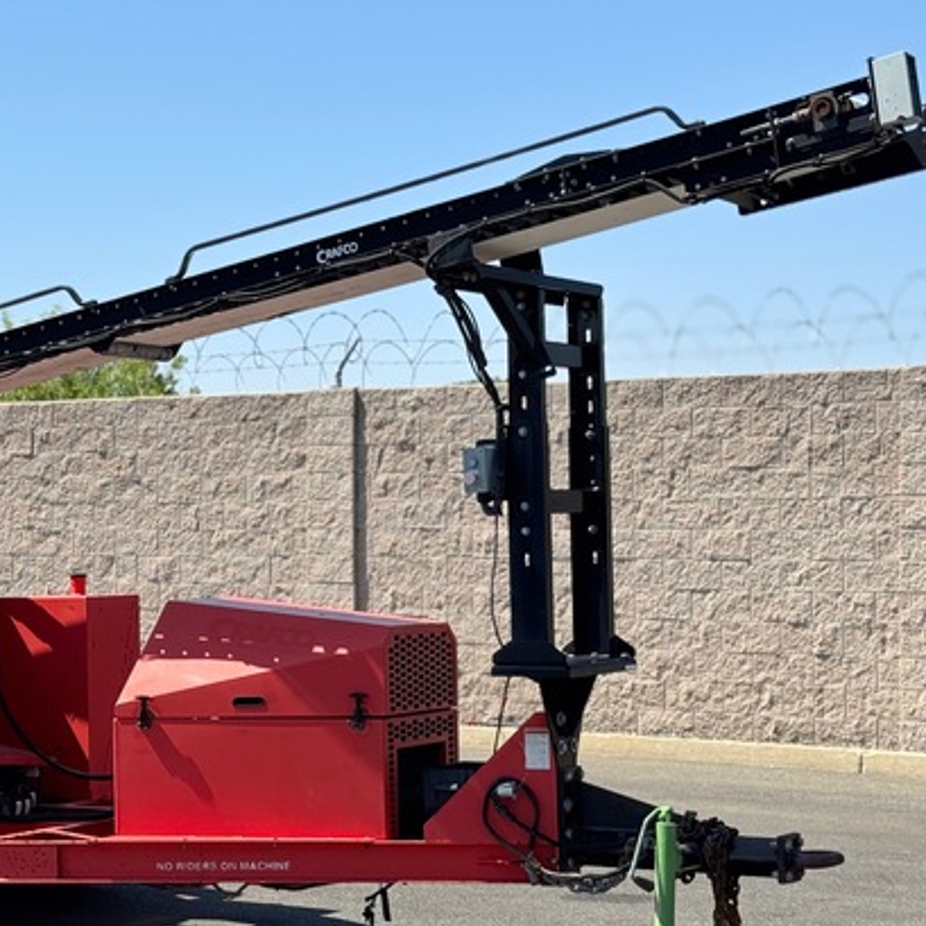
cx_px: 174
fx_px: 2451
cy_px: 499
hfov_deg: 21.1
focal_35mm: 81
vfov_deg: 21.4
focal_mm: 6.76
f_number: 1.78
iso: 64
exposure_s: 1/4310
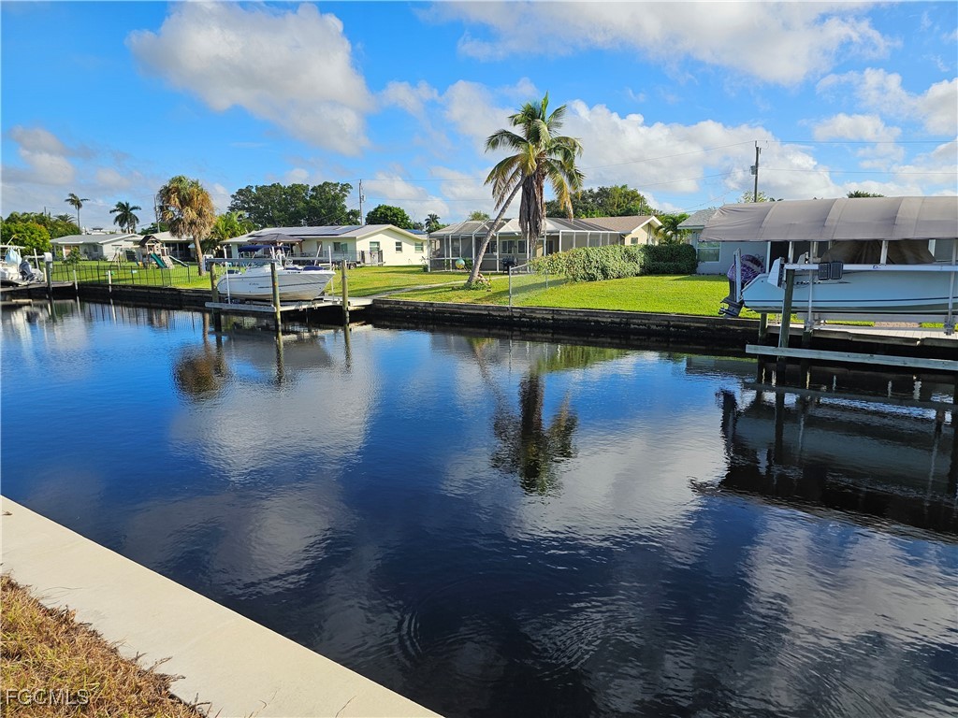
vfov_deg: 58.9
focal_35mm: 23
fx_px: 637
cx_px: 479
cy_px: 359
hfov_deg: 73.9
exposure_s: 1/1189
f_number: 1.7
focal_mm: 6.3
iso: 20
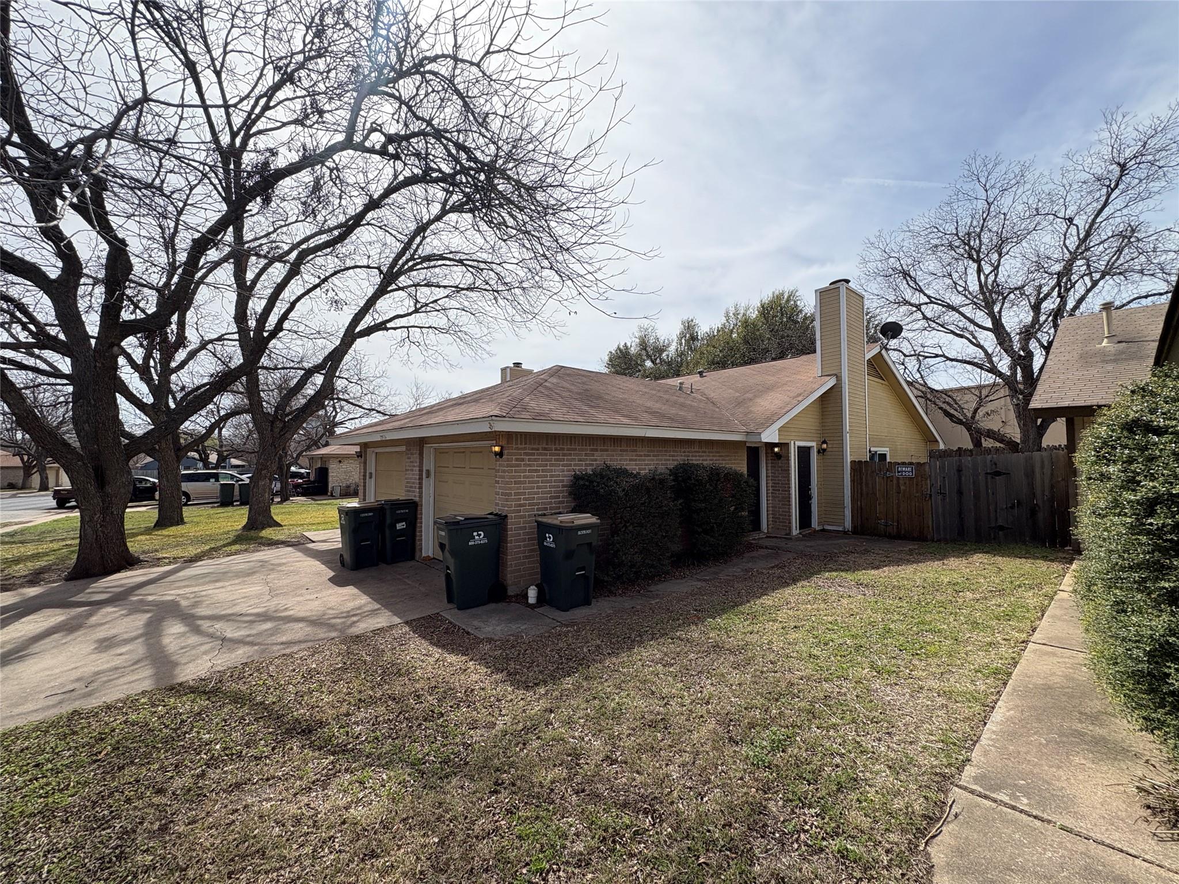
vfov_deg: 85.7
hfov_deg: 102.1
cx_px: 590
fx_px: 477
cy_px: 442
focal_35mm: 14
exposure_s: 1/2083
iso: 50
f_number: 2.2
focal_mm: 2.22
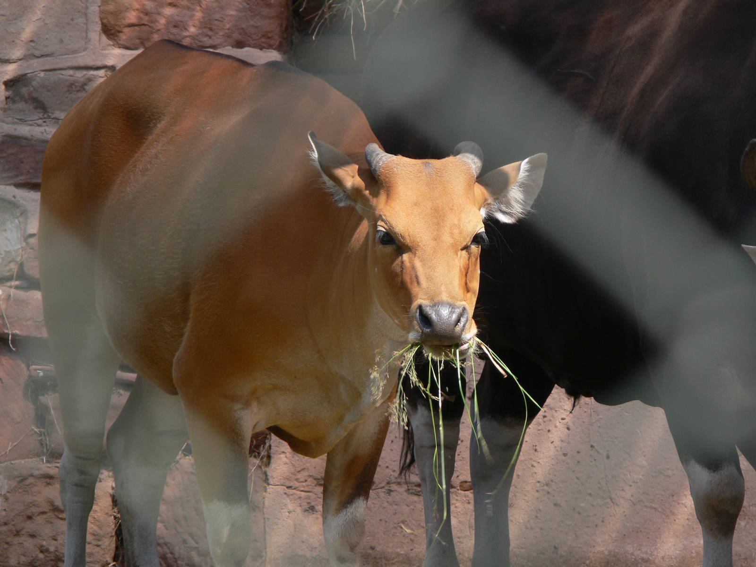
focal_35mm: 420
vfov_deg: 3.5
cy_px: 284
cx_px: 378
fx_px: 9173
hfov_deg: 4.7
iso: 80
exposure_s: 1/125
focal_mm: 88.8
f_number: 5.6
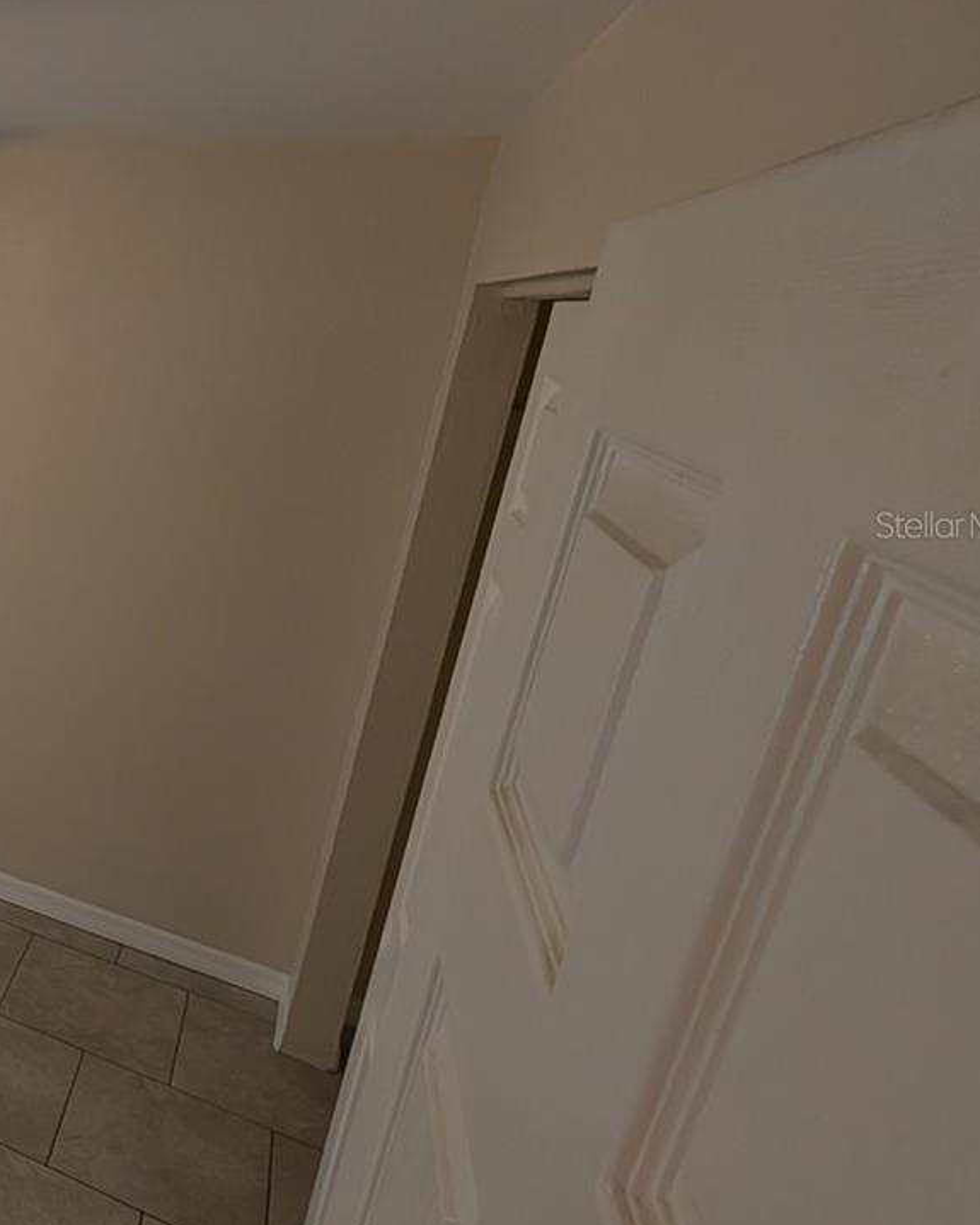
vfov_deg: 65.7
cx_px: -322
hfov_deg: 35.2
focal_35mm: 26
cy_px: 525
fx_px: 943
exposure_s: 1/120
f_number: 1.7
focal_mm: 2.02
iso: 153
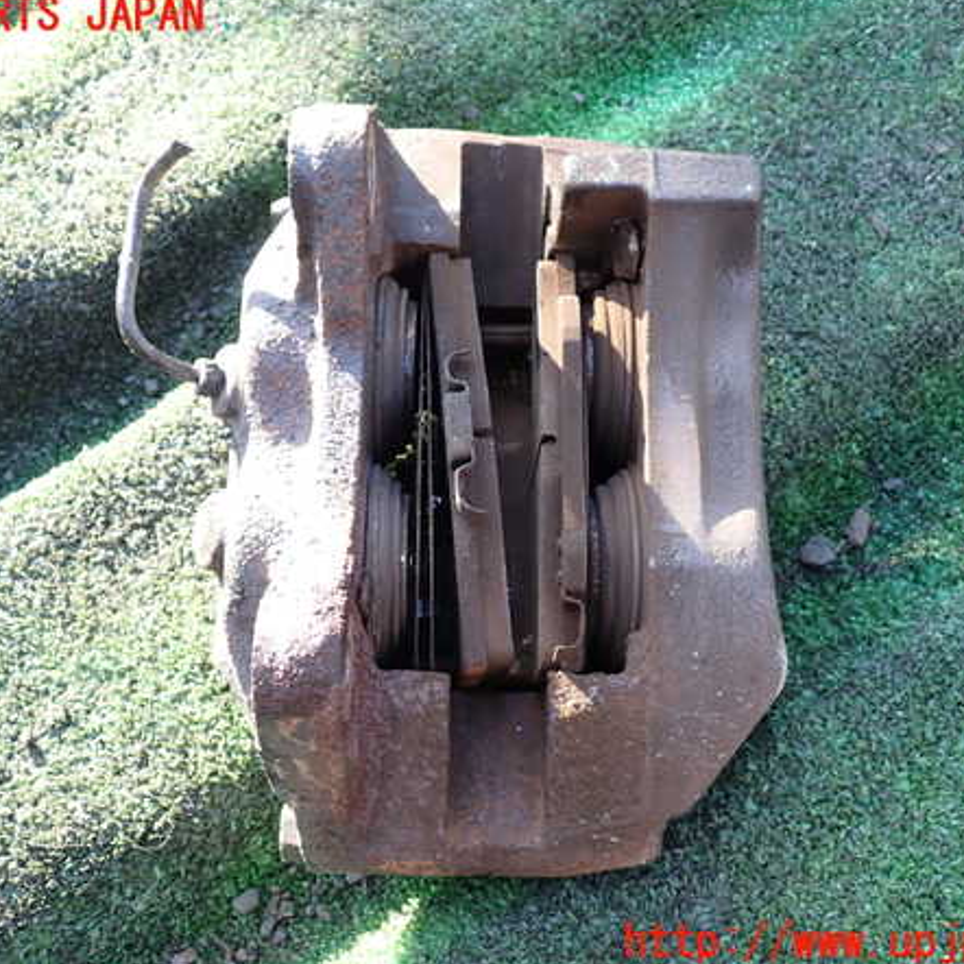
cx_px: 462
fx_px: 1134
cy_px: 480
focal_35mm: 36
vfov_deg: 46.0
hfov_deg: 46.0
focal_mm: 5.4
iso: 100
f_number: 2.3
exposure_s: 1/80
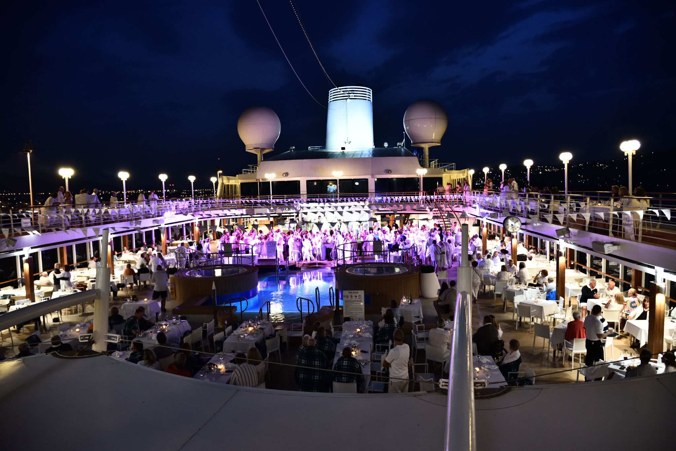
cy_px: 226
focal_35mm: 24
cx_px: 338
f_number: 4
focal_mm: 24
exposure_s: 1/25
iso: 2200
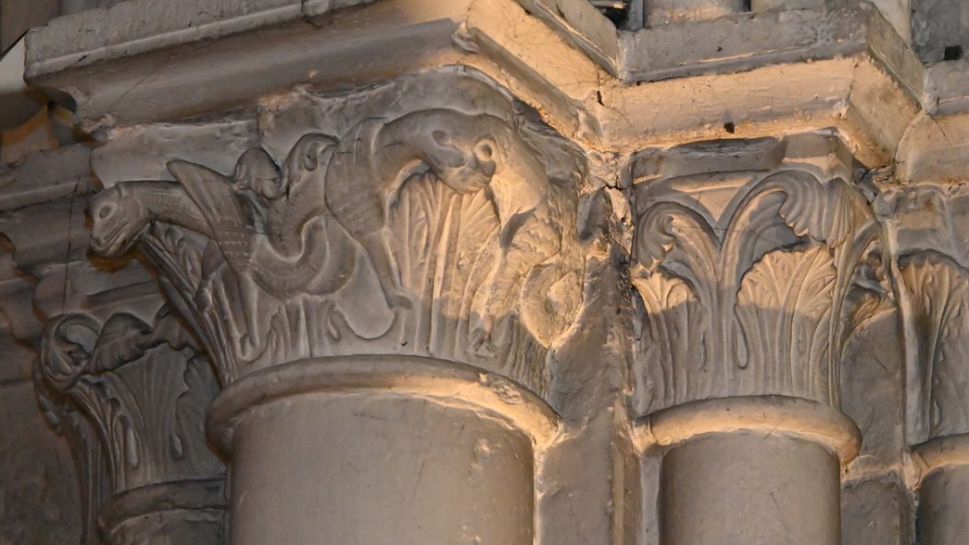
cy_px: 261
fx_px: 4599
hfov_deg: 12.0
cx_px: 485
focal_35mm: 179
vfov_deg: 6.8
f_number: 6.3
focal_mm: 170
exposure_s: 1/200
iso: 18000
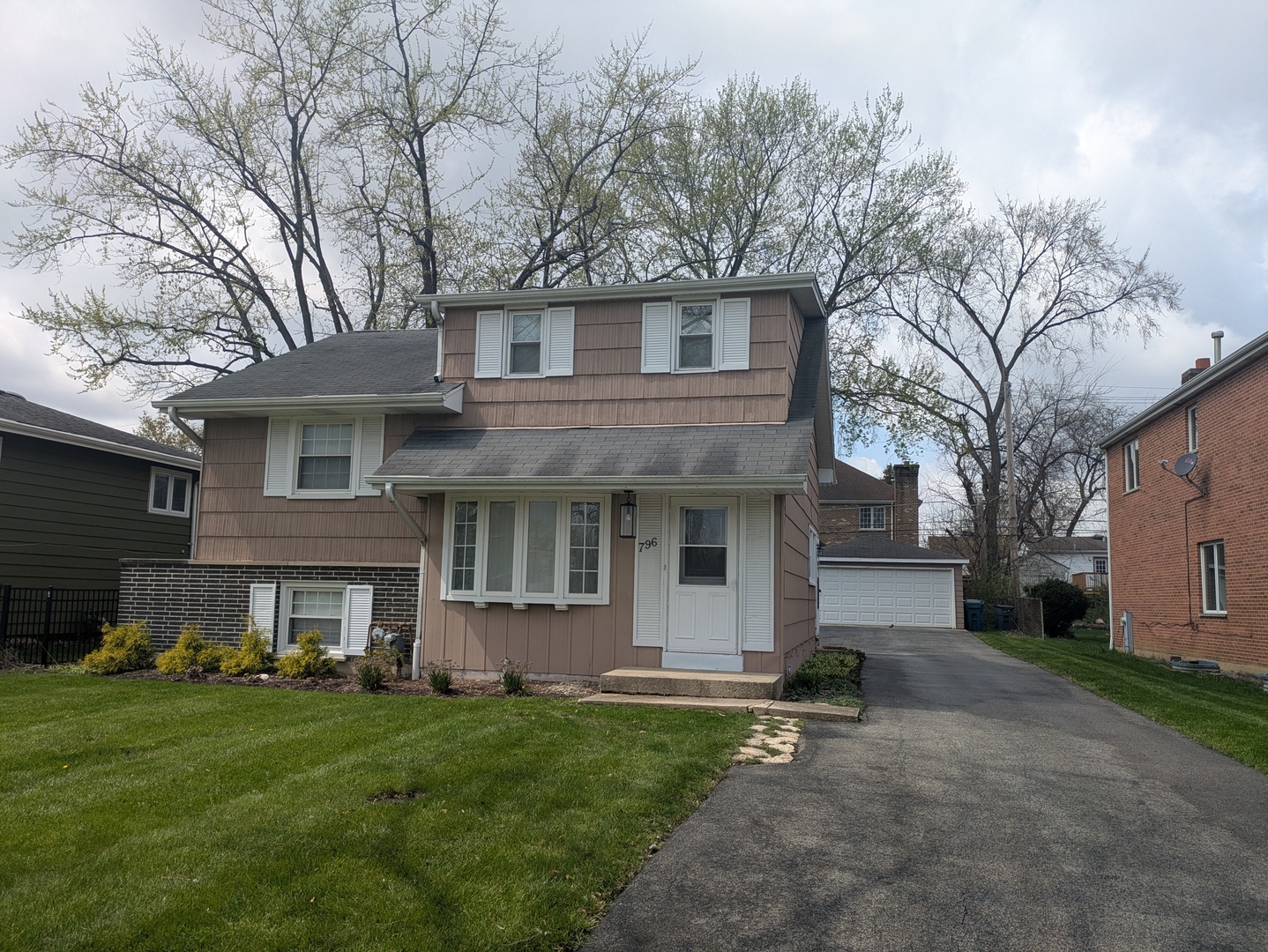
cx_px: 634
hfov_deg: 69.4
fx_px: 916
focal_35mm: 25
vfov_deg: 54.9
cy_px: 476
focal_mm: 5.43
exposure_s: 1/2222
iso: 52
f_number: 1.89
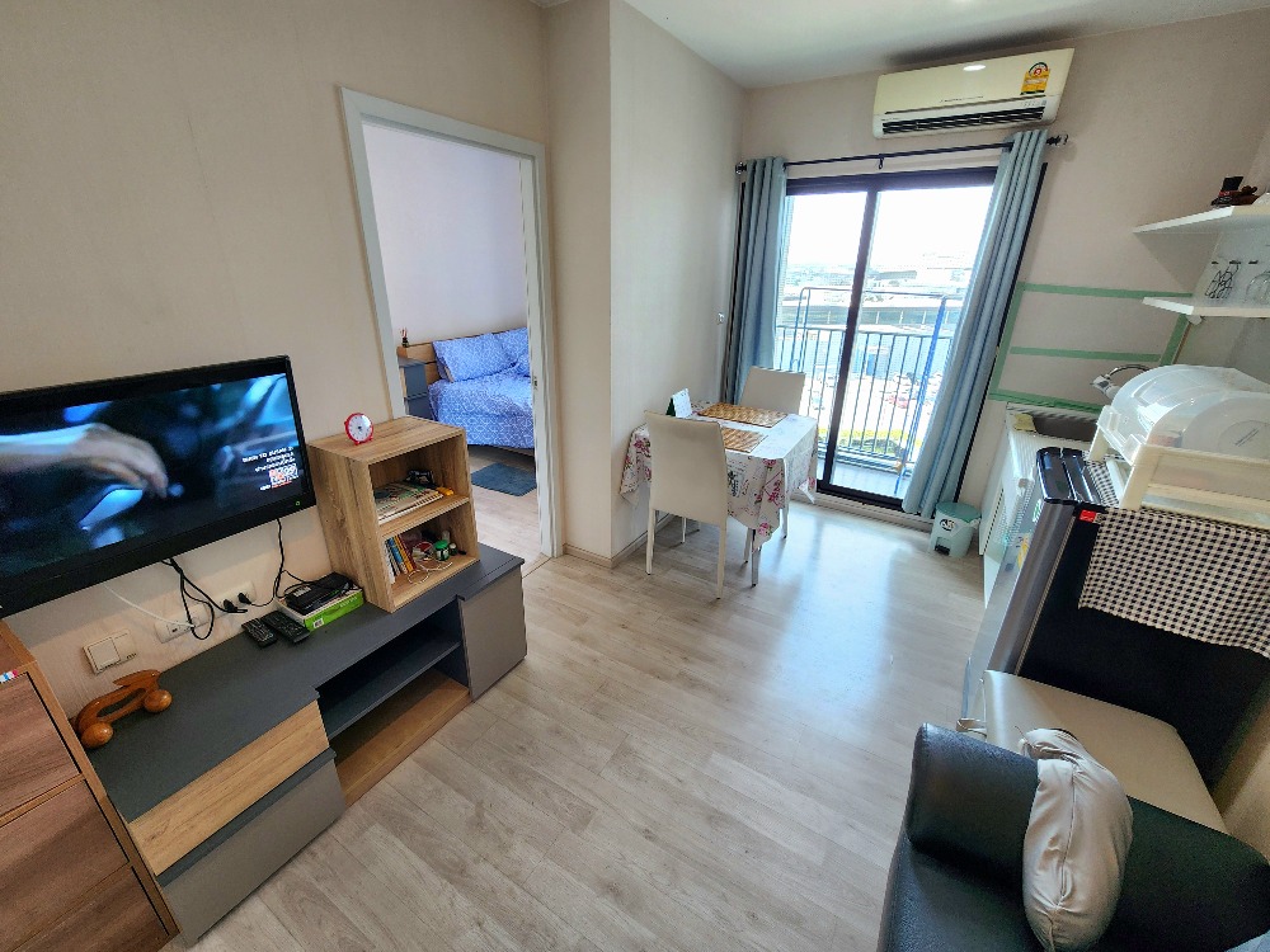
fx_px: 477
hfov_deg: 106.2
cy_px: 476
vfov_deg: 89.9
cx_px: 635
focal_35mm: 13
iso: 80
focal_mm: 2.2
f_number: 2.2
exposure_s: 1/50
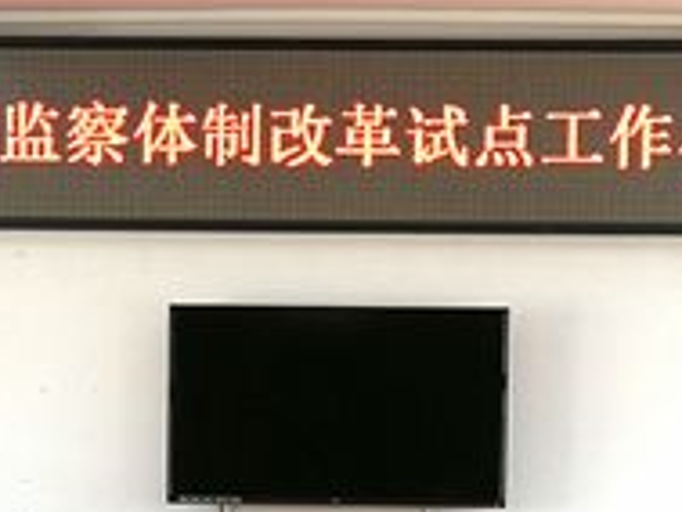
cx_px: 314
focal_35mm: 133
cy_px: 656
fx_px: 2622
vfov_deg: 10.9
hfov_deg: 14.8
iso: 80
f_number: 2.2
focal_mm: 3.95
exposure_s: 1/60
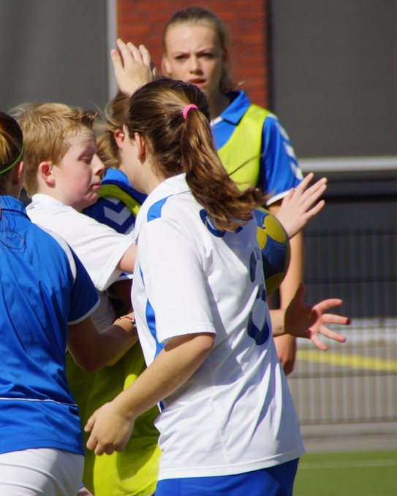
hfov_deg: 3.5
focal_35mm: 446
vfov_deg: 4.3
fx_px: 6552
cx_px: 94
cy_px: 248
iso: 100
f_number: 6.3
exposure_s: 1/800
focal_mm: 210
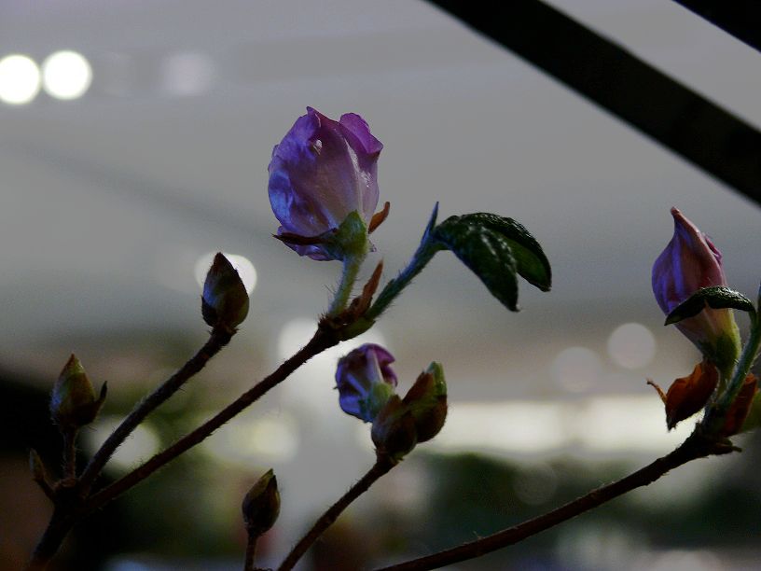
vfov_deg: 11.1
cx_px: 380
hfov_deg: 14.8
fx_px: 2924
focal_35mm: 133
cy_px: 286
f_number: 3.6
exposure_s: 1/30
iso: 100
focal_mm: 25.1
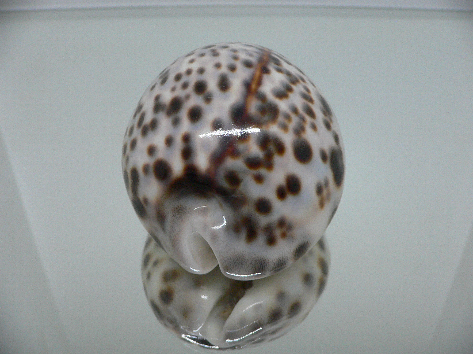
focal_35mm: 35
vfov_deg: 40.7
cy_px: 177
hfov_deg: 52.6
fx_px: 478
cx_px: 236
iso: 200
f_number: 2.8
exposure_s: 1/60
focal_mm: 4.6
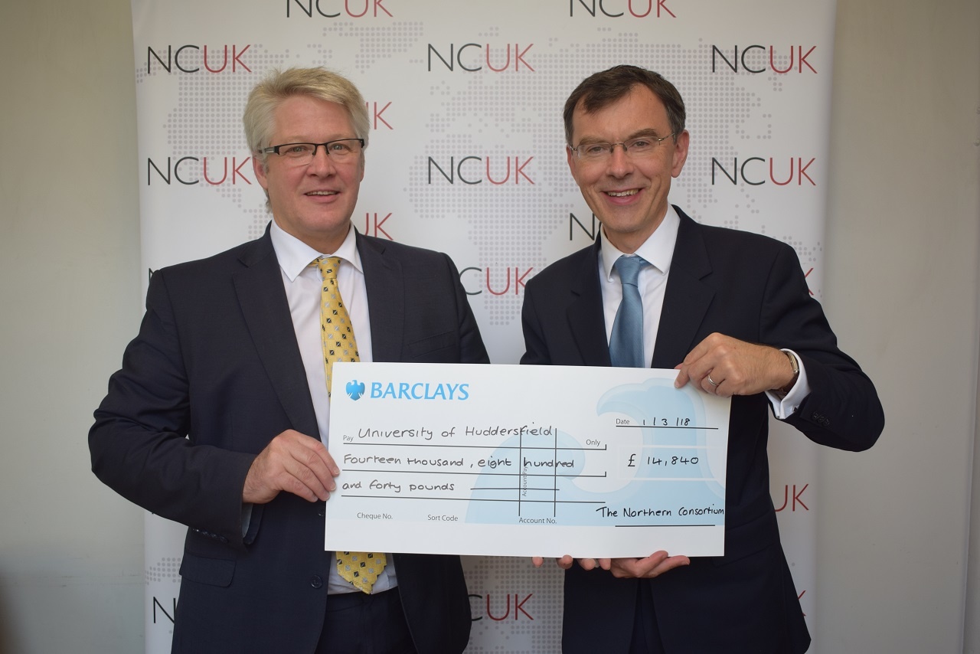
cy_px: 327
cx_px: 490
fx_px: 980
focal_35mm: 36
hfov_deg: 53.1
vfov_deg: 36.9
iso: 320
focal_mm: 24
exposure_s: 1/60
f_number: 3.8
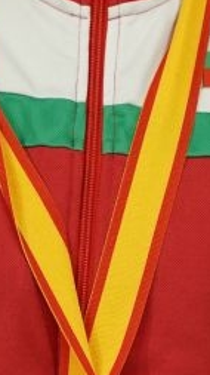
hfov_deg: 0.6
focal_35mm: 1988
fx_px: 19713
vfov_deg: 1.1
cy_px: 185
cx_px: 53
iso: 4000
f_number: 2.8
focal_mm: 400
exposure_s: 1/500
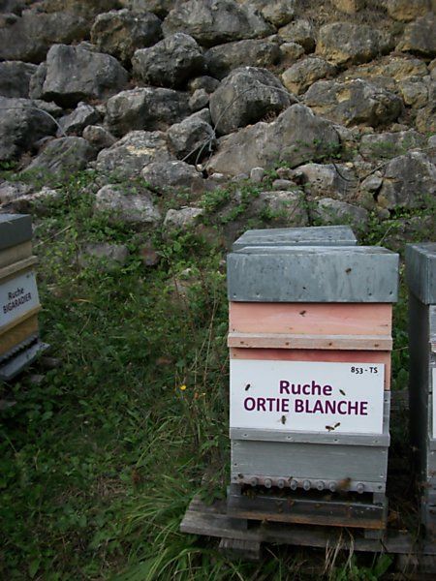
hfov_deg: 44.2
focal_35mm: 32
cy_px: 290
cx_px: 218
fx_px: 537
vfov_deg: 56.8
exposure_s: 1/320
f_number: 2.9
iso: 80
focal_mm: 5.7
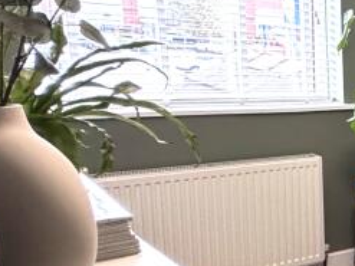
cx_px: 717
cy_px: 139
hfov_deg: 19.0
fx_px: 595
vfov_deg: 25.2
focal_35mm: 58
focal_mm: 2.22
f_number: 2.2
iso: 320
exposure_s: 1/50
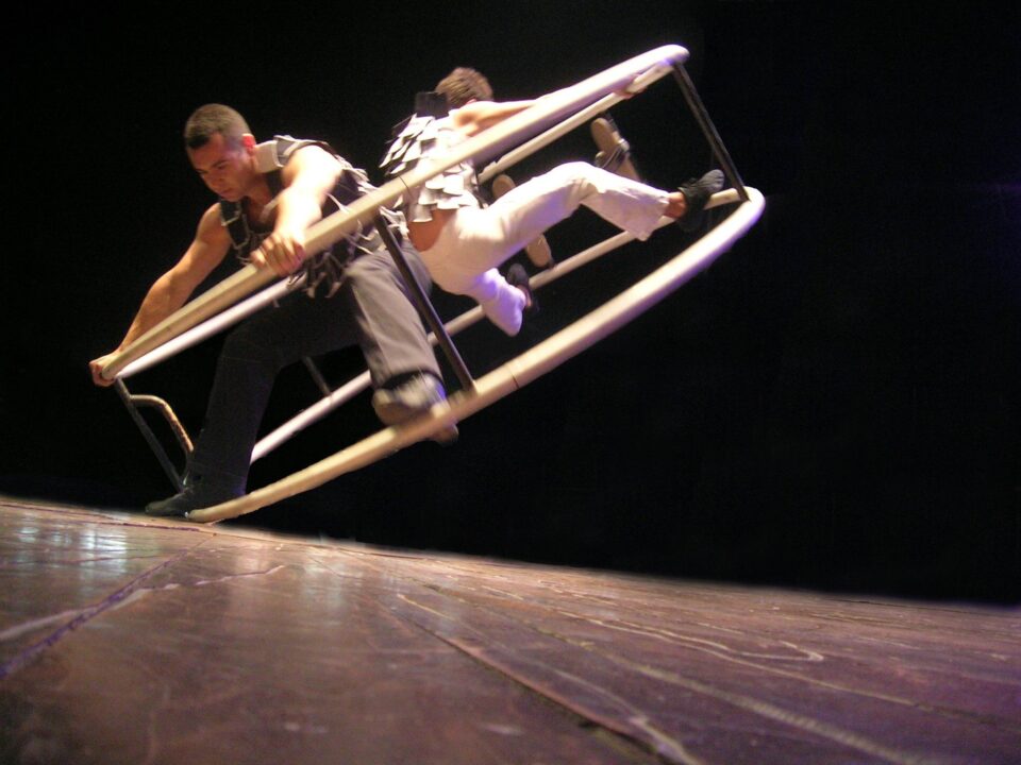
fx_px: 1593
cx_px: 510
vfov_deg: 27.0
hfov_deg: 35.5
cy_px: 382
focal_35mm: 54
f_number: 2.8
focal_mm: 5.4
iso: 200
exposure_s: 1/64
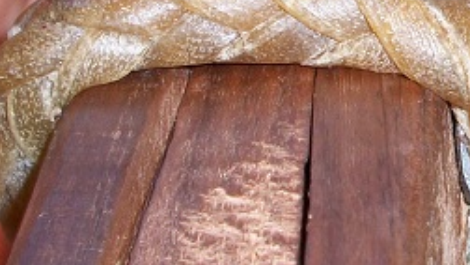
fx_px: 1696
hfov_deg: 15.3
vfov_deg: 8.9
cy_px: 63
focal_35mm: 136
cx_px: 526
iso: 80
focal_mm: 6.3
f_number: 3.1
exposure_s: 1/60
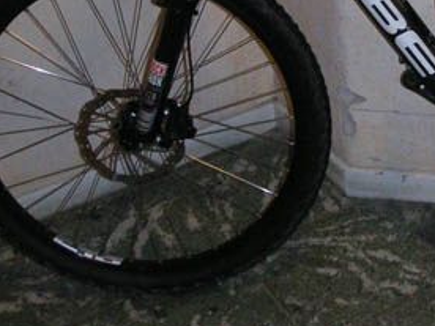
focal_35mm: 88
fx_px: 1106
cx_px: 451
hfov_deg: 21.4
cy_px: 46
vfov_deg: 16.6
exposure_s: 1/45
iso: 160
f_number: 2.8
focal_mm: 6
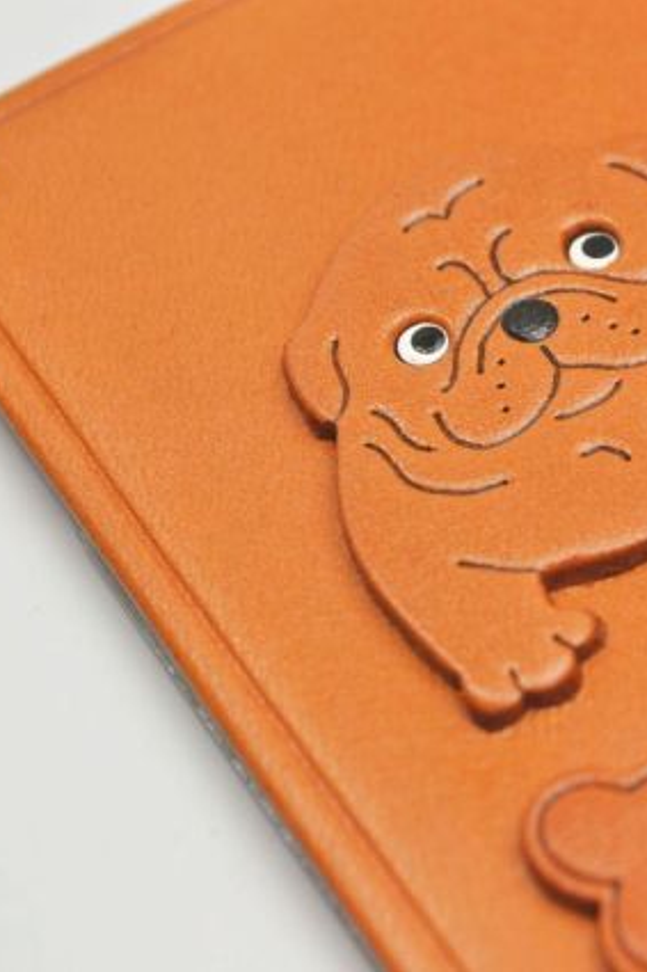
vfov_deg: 20.1
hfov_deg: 13.2
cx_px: 704
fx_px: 2745
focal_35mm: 102
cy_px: 486
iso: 400
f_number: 8
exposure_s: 1/60
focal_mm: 45
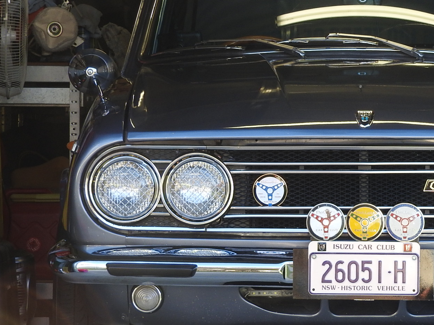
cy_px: 118
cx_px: 378
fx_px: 3072
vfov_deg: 6.1
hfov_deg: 8.1
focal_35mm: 245
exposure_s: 1/60
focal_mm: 24.2
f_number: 5
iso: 140
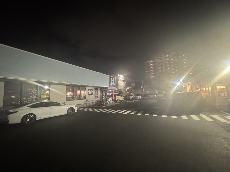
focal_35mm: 14
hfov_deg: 102.1
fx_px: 93
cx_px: 115
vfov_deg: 85.7
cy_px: 86
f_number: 2.2
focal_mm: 2.22
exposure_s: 1/33
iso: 1000
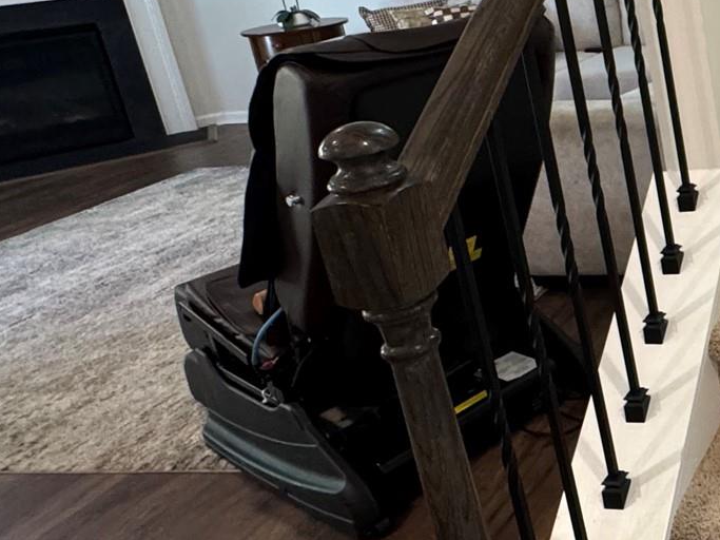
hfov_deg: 32.5
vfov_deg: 33.1
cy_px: 86
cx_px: 954
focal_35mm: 42
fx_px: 873
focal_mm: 2.22
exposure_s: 1/60
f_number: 2.2
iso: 400
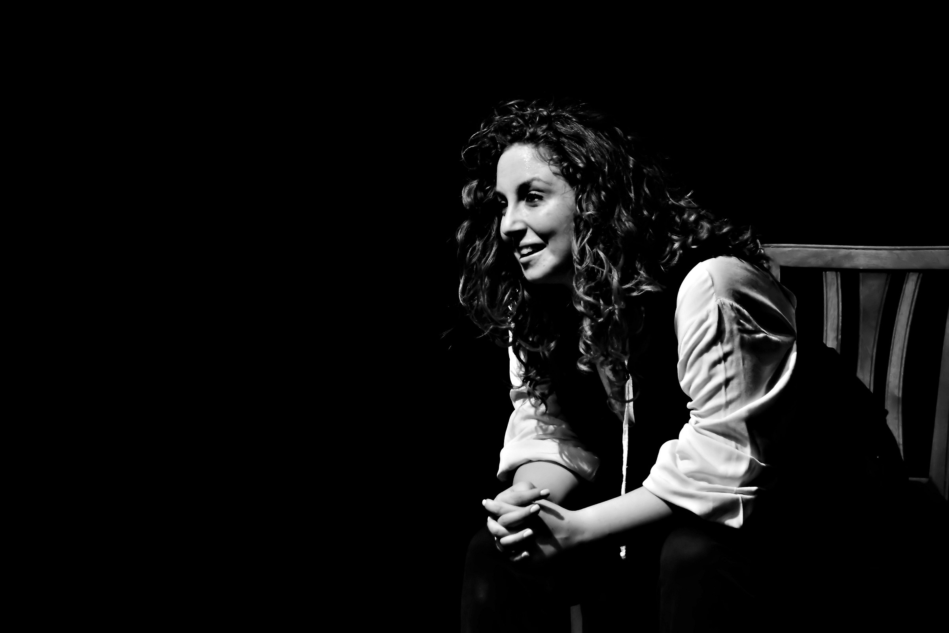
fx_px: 5338
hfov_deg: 10.2
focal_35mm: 202
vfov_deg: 6.8
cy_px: 316
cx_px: 474
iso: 1250
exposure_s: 1/50
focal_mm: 135
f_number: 5.6
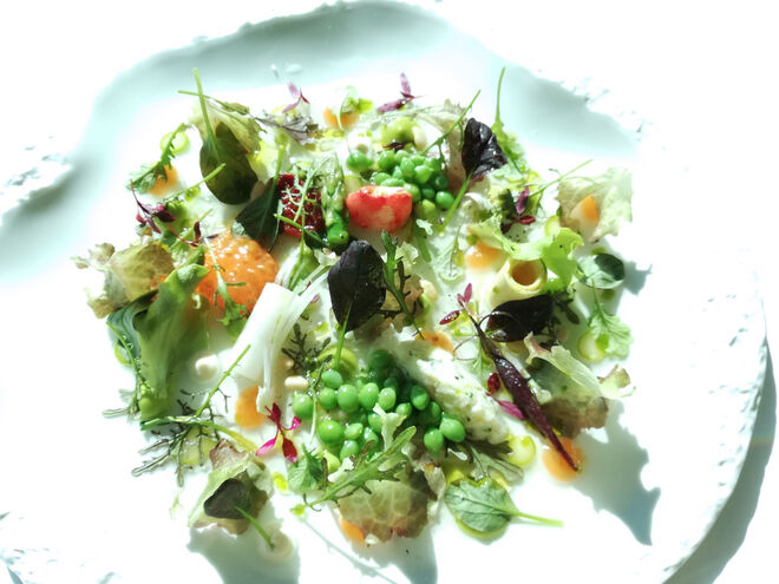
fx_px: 585
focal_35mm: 26
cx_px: 390
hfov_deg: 67.3
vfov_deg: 53.1
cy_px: 292
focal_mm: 3.81
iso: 50
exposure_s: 1/118
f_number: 2.2
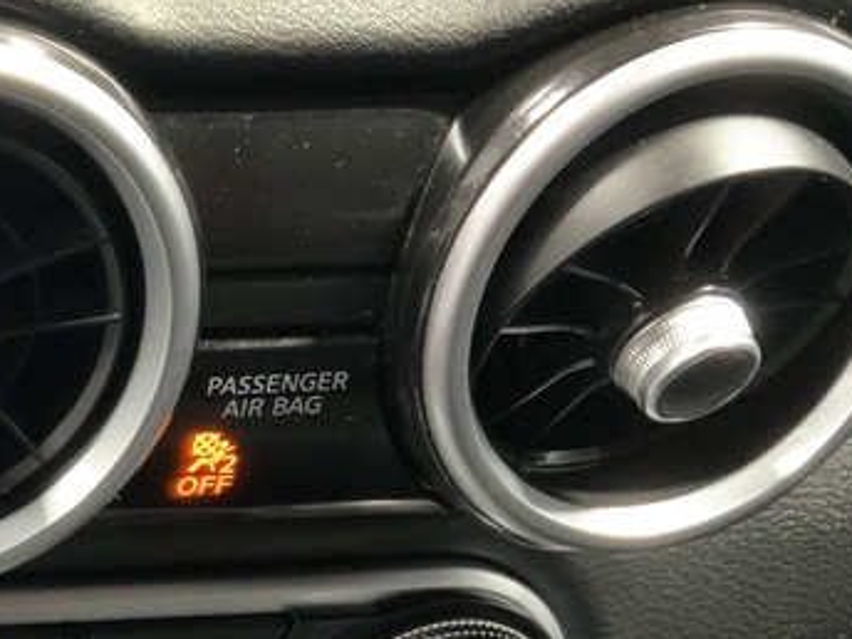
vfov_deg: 17.9
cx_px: -223
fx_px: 1994
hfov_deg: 22.0
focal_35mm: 81
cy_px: 565
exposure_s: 1/30
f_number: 1.8
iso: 320
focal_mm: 3
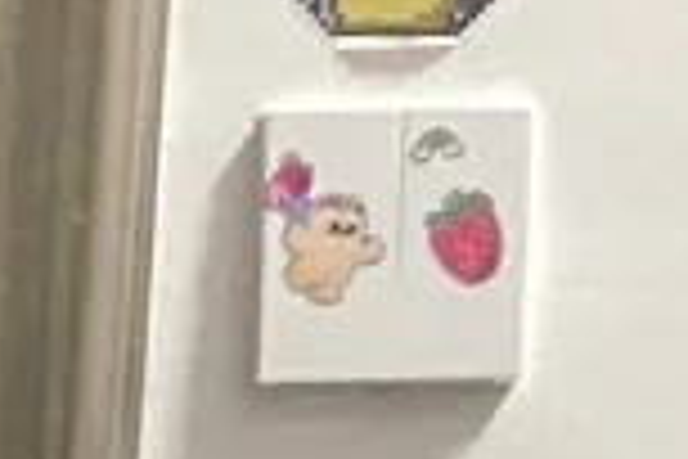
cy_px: 1850
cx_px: -926
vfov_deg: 4.9
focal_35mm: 254
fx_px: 4854
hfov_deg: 7.6
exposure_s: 1/25
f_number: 1.8
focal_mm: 4.25
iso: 640
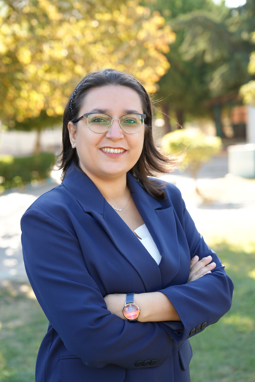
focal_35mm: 70
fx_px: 744
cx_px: 128
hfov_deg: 19.5
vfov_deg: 28.8
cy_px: 191
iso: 200
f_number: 4
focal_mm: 70
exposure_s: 1/125
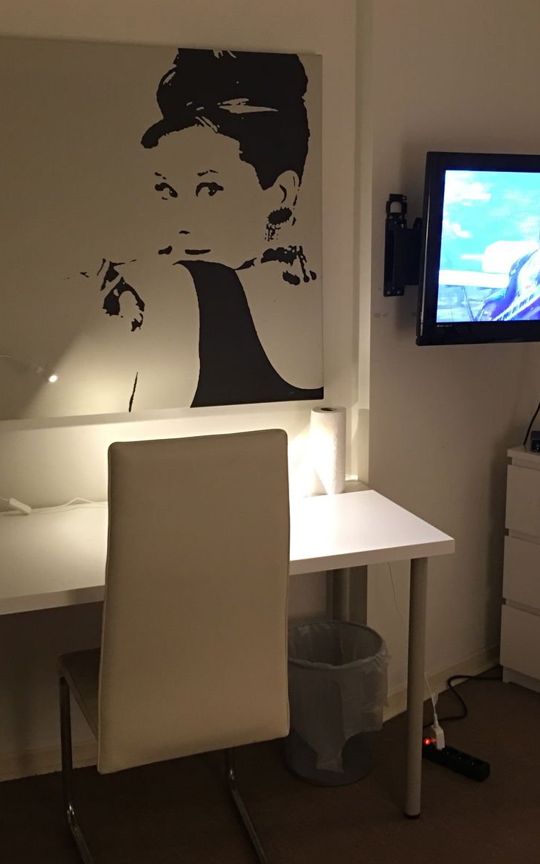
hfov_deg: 30.5
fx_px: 989
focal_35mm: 42
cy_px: 424
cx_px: 315
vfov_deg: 47.2
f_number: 2.2
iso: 100
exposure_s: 1/8
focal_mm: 4.15
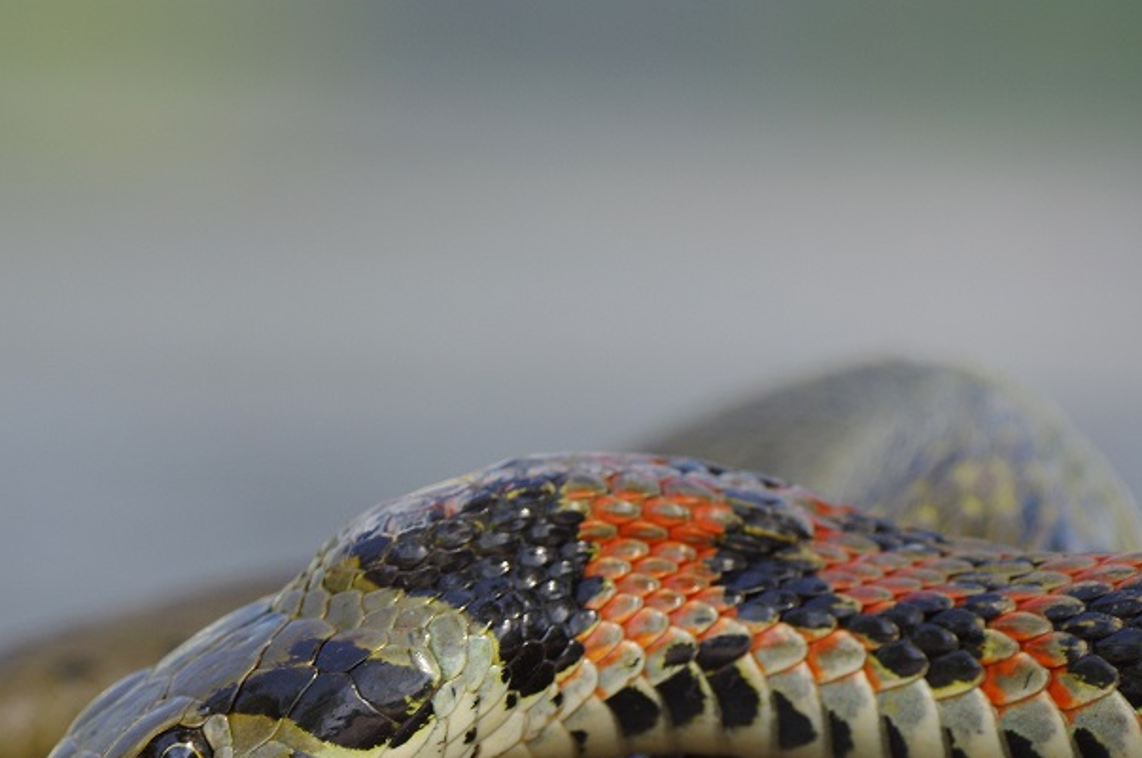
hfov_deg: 1.5
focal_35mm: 1342
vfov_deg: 1.0
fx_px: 42514
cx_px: 435
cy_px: 526
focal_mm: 450
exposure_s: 1/200
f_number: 5.6
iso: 200
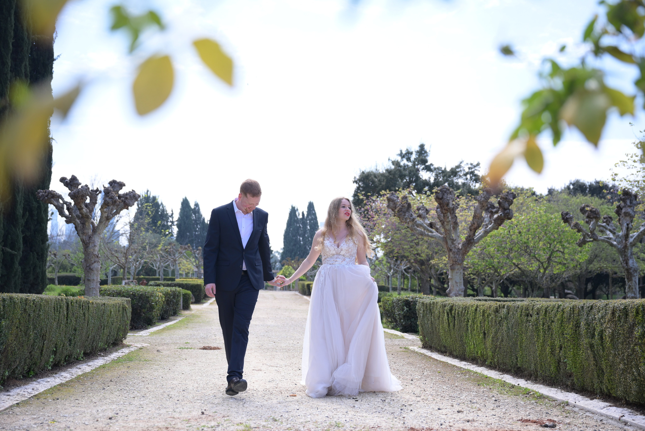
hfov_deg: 45.4
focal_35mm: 43
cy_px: 216
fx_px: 771
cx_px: 322
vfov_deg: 31.2
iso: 125
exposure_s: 1/800
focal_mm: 43
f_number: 3.5
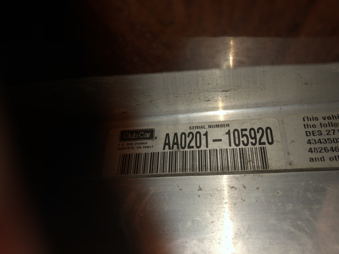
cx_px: 170
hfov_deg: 63.4
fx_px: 274
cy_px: 127
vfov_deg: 49.7
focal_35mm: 28
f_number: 1.8
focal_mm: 3.99
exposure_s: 1/26
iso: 20
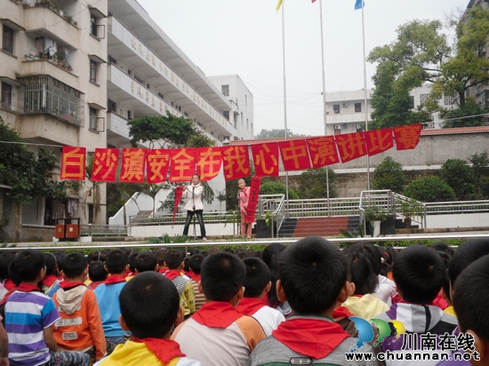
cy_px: 183
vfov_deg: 30.9
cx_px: 244
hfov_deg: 40.4
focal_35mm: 47
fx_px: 664
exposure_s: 1/412
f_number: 4.5
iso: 80
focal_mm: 8.46
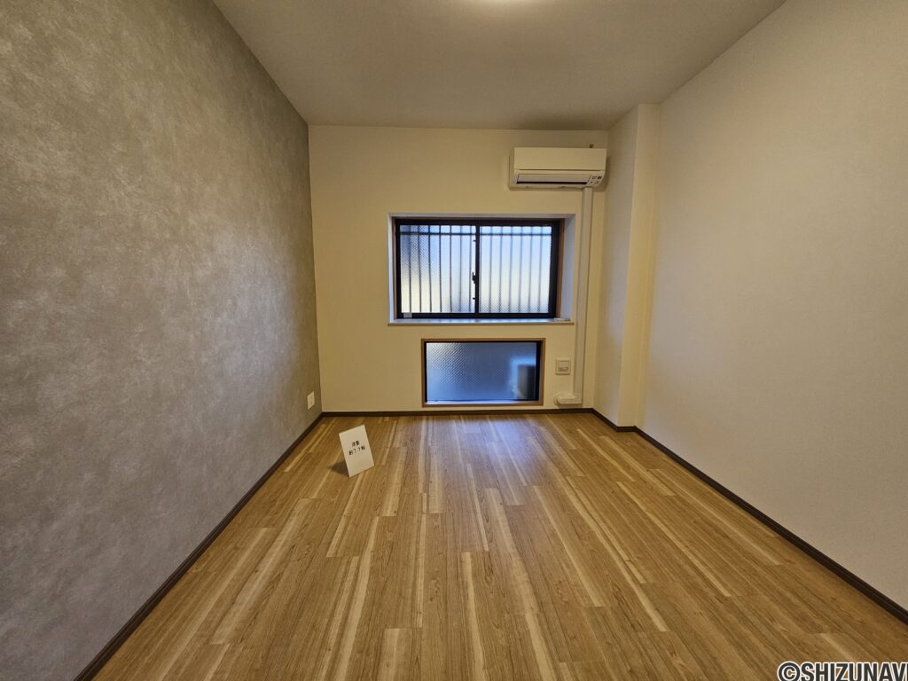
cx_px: 454
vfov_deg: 89.9
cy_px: 340
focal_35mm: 13
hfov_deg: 106.2
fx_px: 341
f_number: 2.2
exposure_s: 1/100
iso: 125
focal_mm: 2.2
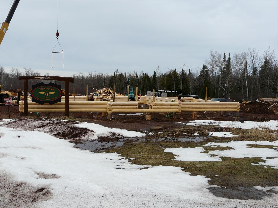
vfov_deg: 40.7
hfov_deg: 52.6
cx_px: 139
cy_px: 104
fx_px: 281
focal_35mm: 35
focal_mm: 5.7
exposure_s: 1/250
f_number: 5.6
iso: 100
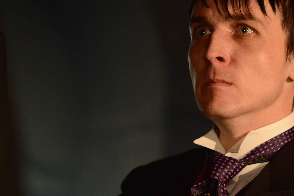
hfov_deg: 8.5
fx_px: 1969
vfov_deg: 5.7
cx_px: 266
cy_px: 164
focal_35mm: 241
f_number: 2.8
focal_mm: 105
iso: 2000
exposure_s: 1/160
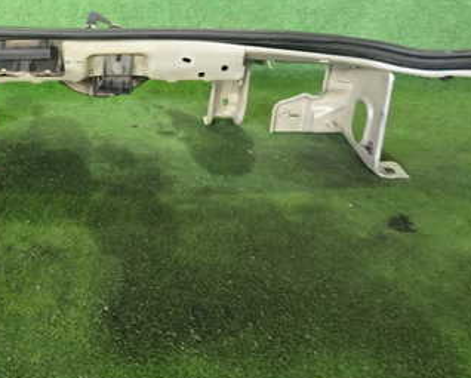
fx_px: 642
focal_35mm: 46
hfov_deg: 38.8
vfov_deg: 32.2
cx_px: 95
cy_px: 93
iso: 200
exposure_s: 1/30
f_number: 2
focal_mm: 4.5
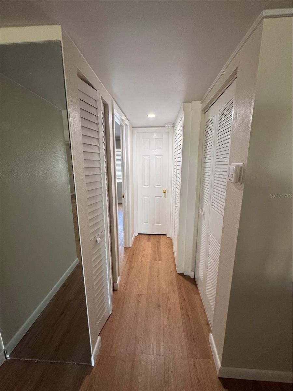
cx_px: 146
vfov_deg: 102.1
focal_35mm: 14
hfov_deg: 85.7
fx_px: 158
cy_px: 196
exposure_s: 1/120
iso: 250
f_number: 2.2
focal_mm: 2.22
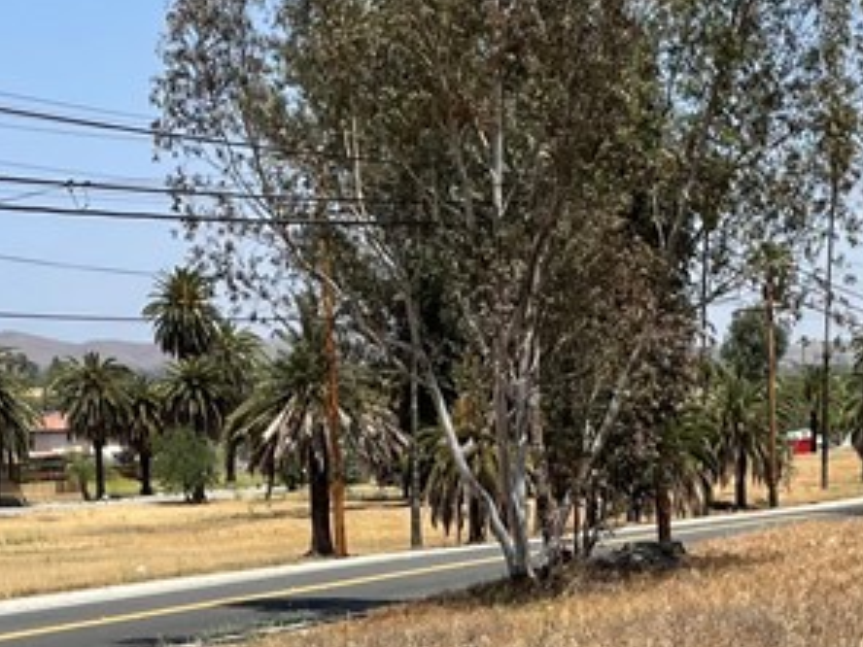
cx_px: 618
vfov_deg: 15.7
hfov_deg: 21.6
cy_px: 819
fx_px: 2244
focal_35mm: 90
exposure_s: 1/3861
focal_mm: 4.2
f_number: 1.6
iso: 32
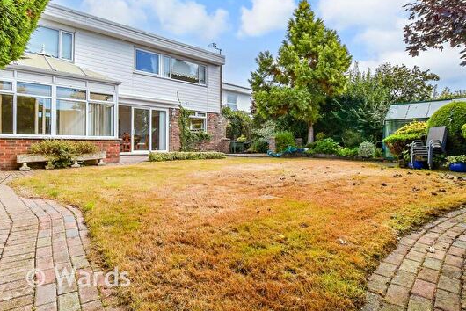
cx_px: 226
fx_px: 427
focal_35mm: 33
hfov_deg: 57.2
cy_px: 137
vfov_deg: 40.0
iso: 160
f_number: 8
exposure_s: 1/250
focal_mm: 17
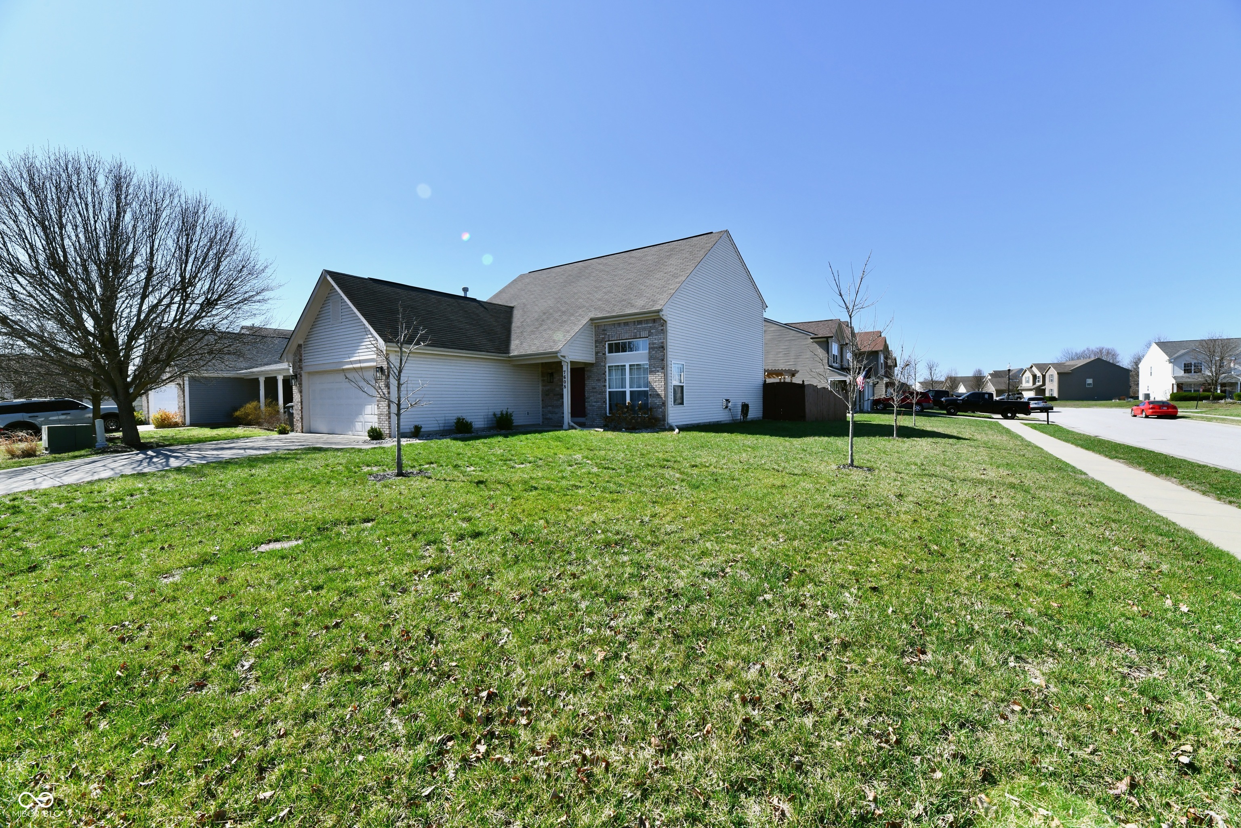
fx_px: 483
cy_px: 414
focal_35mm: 14
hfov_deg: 104.3
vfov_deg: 81.2
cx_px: 620
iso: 640
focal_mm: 14
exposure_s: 1/640
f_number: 13
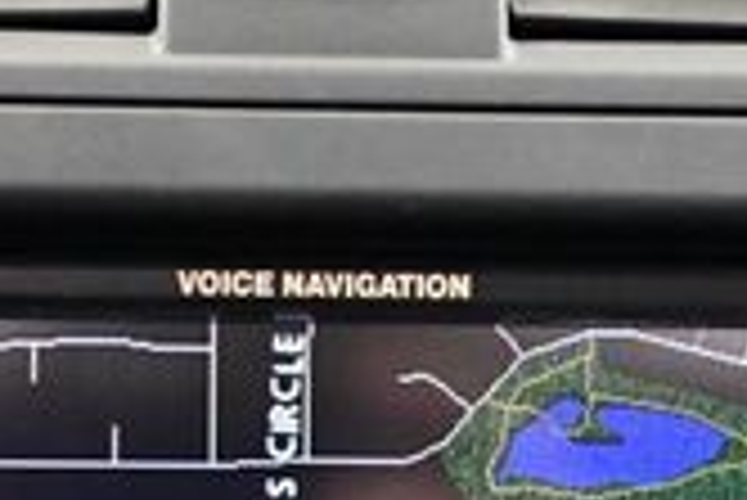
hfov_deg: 14.7
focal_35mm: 139
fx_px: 2887
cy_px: 658
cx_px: 279
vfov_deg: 9.7
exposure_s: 1/60
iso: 5000
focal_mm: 18
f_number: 3.5
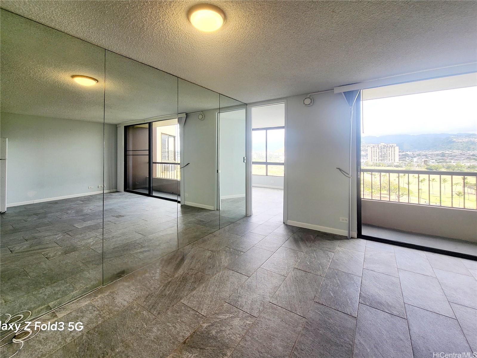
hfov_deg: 106.2
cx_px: 238
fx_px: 179
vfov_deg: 89.9
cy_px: 179
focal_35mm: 13
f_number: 2.2
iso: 40
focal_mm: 1.74
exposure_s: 1/120
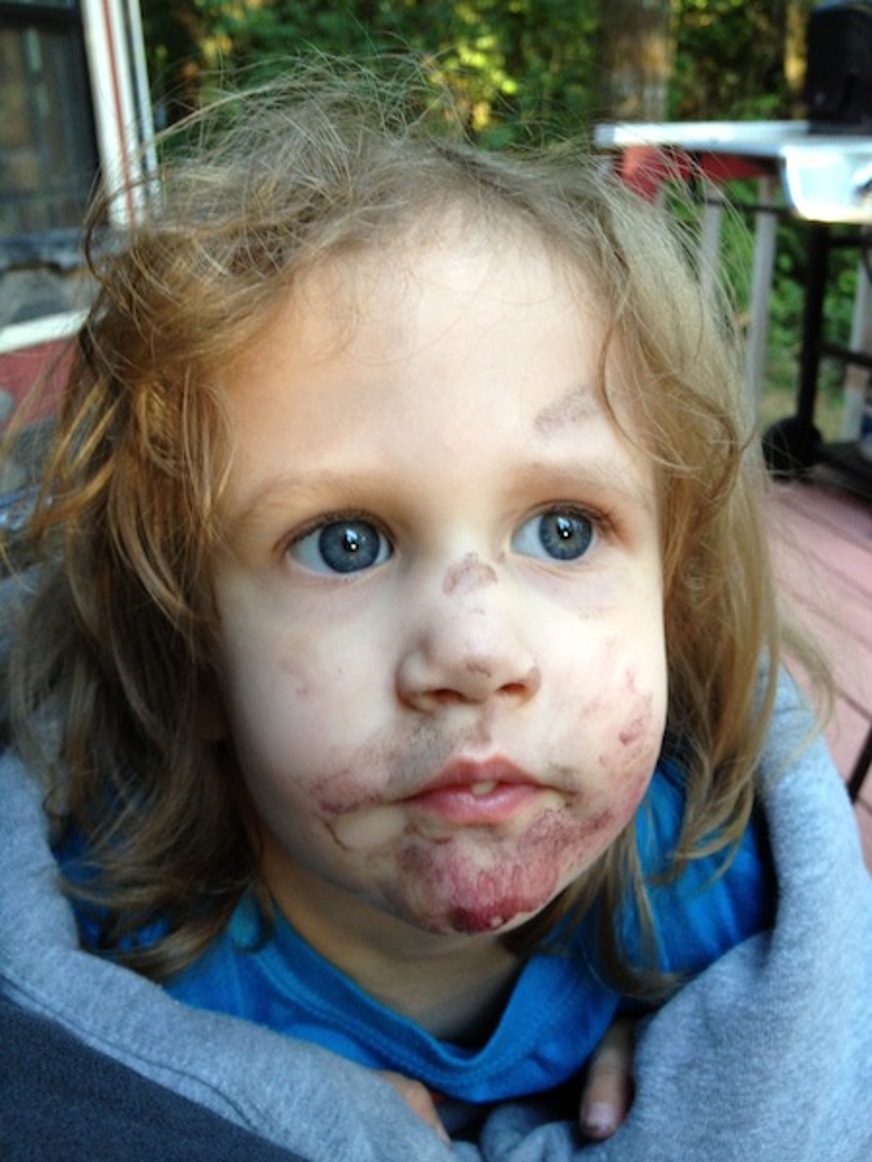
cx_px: 436
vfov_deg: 52.6
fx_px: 1176
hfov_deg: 40.7
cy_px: 581
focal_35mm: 35
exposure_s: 1/20
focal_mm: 4.28
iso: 80
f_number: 2.4
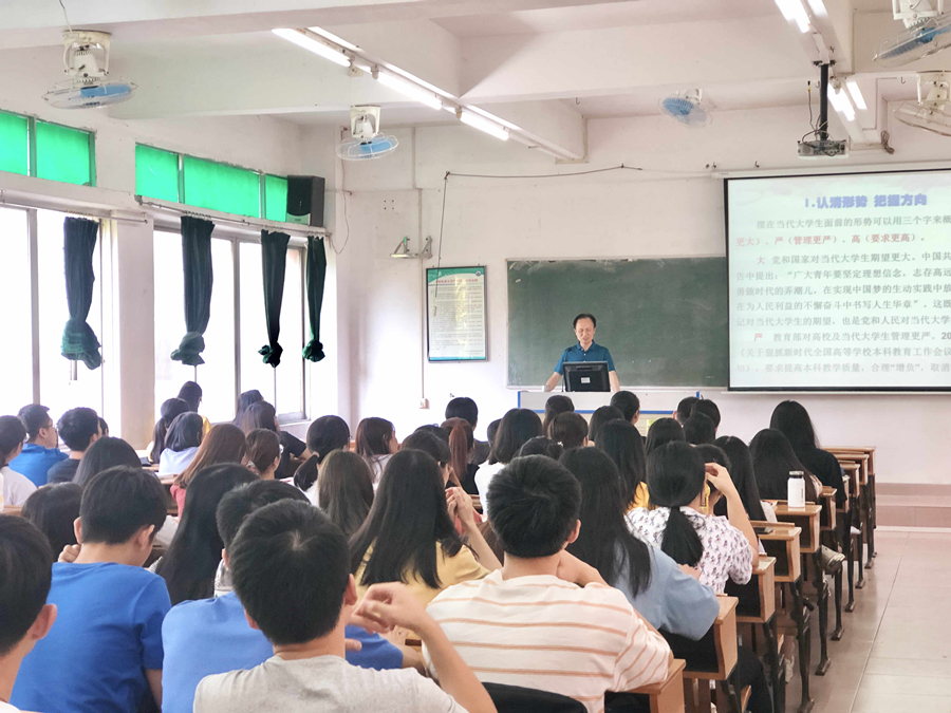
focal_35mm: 57
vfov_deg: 25.7
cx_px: 476
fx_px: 1566
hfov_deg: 33.8
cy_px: 356
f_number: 2.8
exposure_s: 1/33
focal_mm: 6.6
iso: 125
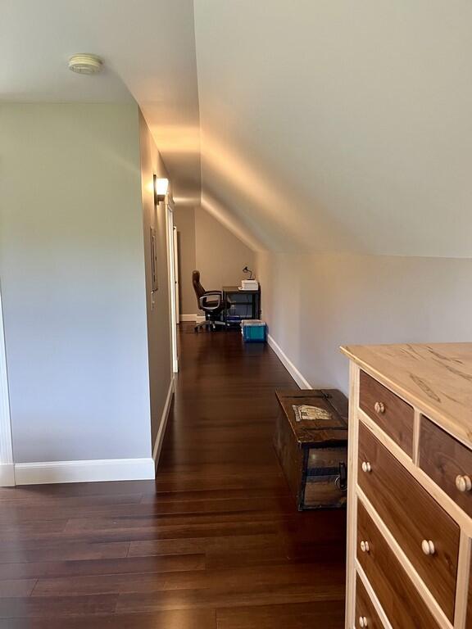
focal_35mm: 26
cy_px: 314
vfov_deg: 67.3
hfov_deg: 53.1
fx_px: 473
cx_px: 236
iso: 200
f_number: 1.6
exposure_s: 1/60
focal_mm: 5.1
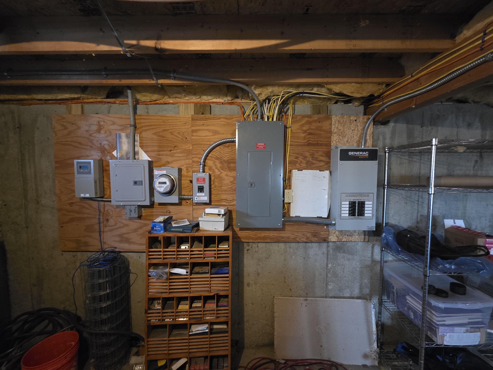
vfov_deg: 89.9
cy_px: 185
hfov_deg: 106.2
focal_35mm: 13
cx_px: 246
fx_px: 185
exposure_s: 1/40
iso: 1000
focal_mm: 2.2
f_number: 1.9
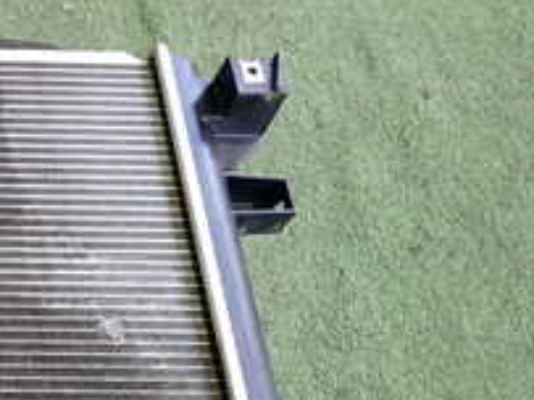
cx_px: -221
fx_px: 1141
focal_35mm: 74
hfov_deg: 22.5
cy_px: 355
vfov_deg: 19.5
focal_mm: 4.5
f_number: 2
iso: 200
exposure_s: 1/40
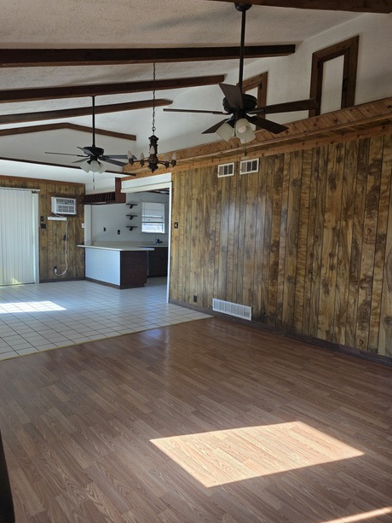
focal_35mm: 24
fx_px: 362
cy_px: 268
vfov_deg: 71.6
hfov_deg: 56.8
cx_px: 199
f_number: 1.7
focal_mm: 6.3
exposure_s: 1/180
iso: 32
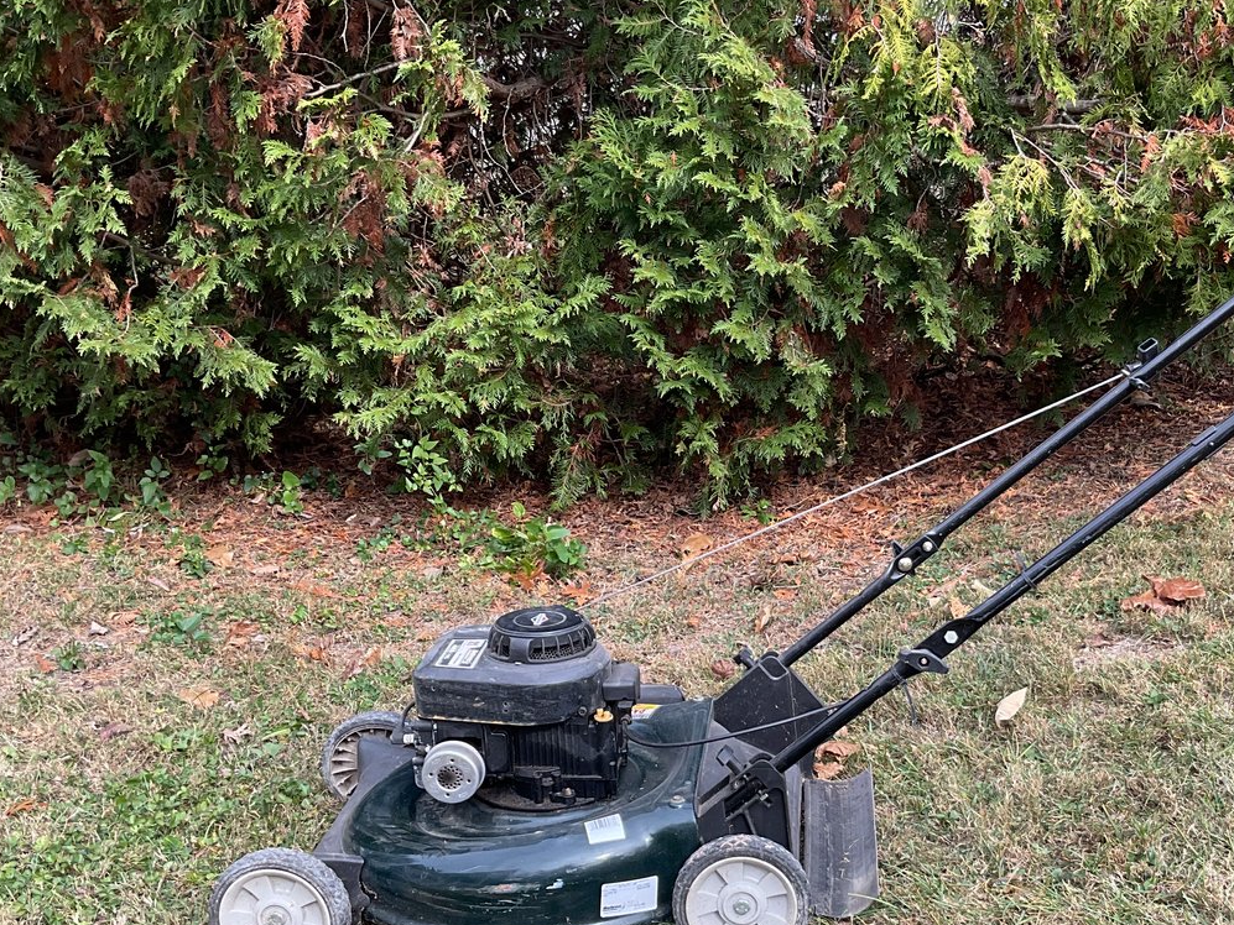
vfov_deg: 32.5
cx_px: 794
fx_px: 1569
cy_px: 634
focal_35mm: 44
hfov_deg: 42.5
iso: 16
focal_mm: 3
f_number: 1.8
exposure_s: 1/231
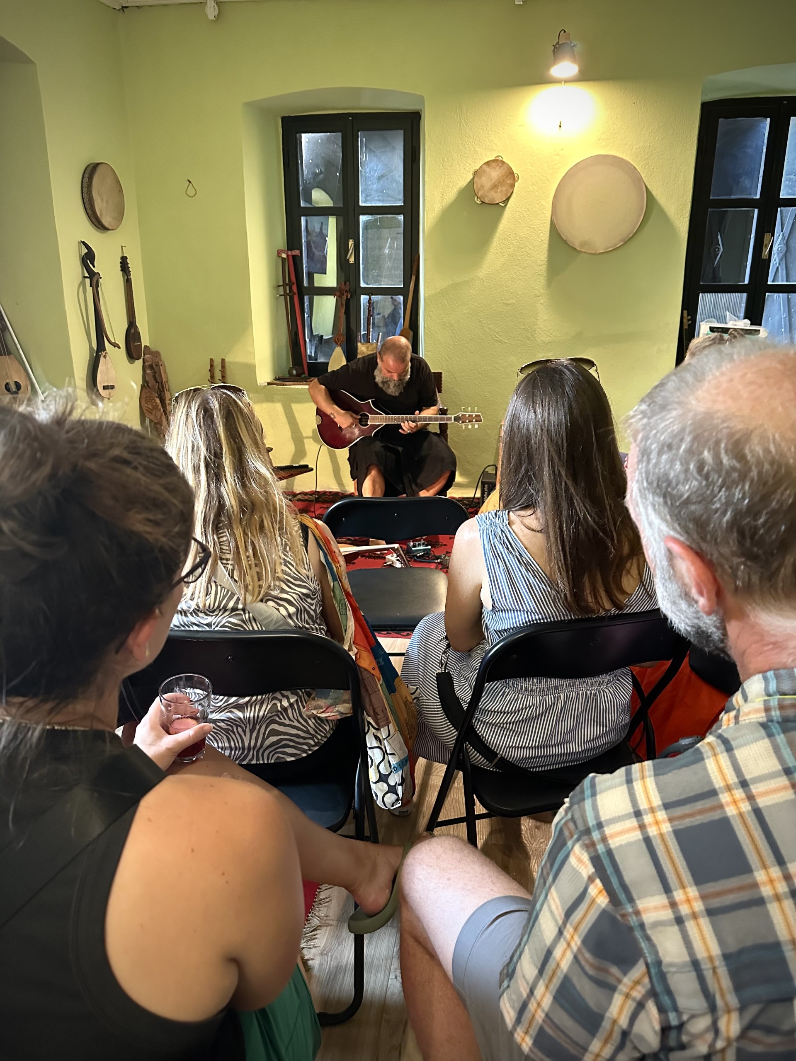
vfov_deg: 71.6
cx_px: 398
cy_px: 530
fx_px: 736
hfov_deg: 56.8
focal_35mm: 24
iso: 800
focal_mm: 6.86
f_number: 1.78
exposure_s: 1/50
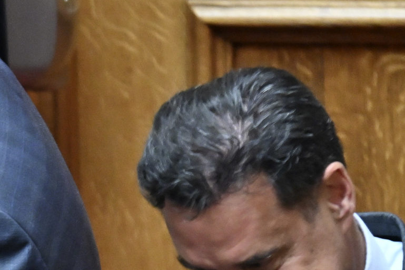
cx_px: -249
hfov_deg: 1.0
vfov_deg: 0.7
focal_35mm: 1998
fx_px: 22480
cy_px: 270
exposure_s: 1/250
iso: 6400
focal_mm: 600
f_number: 6.3
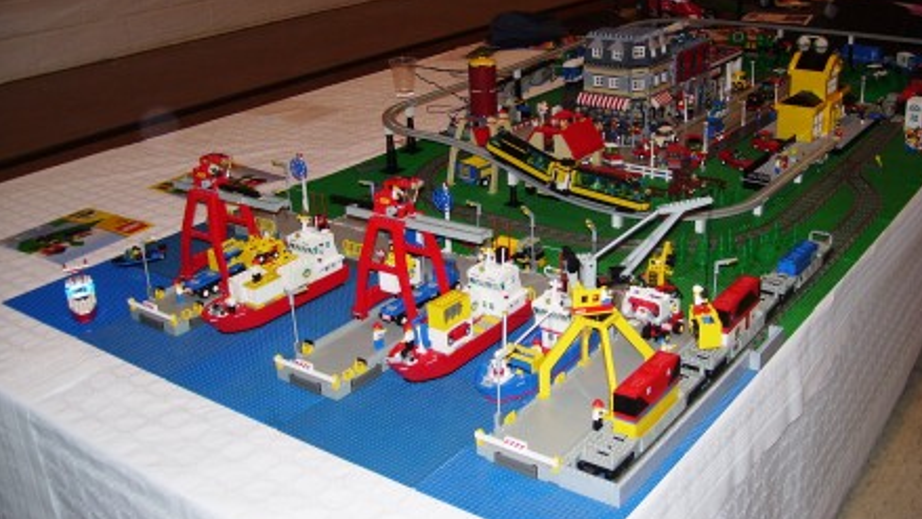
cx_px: 466
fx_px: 978
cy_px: 227
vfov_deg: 29.7
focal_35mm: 40
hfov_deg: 50.5
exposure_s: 1/60
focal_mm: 6
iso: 80
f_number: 2.7
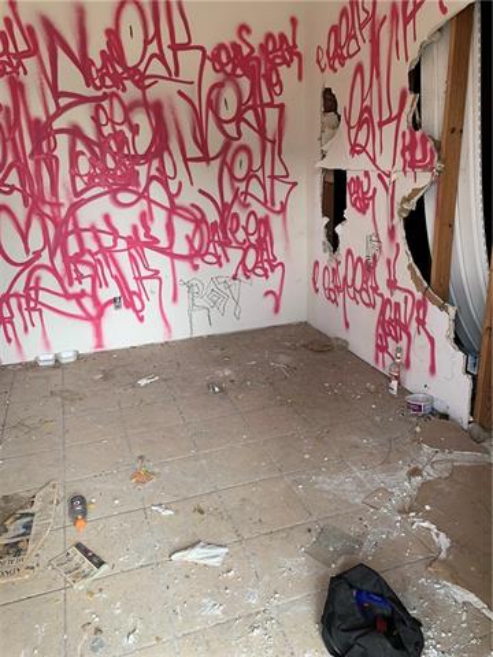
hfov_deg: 53.1
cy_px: 328
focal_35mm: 26
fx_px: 494
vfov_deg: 67.3
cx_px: 246
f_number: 1.8
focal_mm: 4.25
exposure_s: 1/121
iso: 64
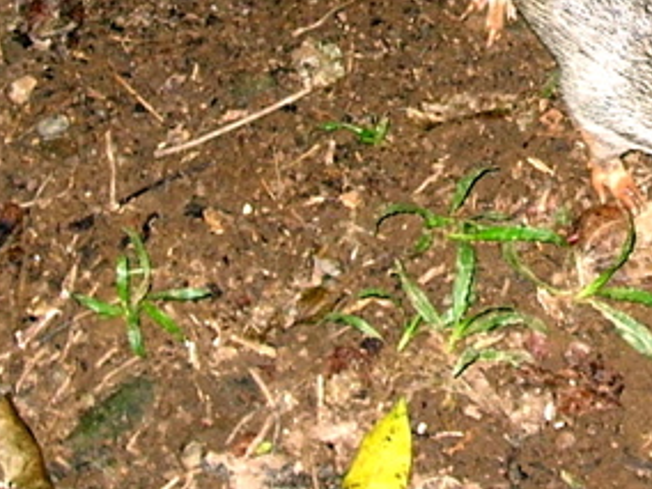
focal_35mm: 81
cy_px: -59
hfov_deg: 22.8
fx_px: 1526
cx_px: 700
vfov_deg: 17.5
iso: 62
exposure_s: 1/60.1
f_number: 2.7
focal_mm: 6
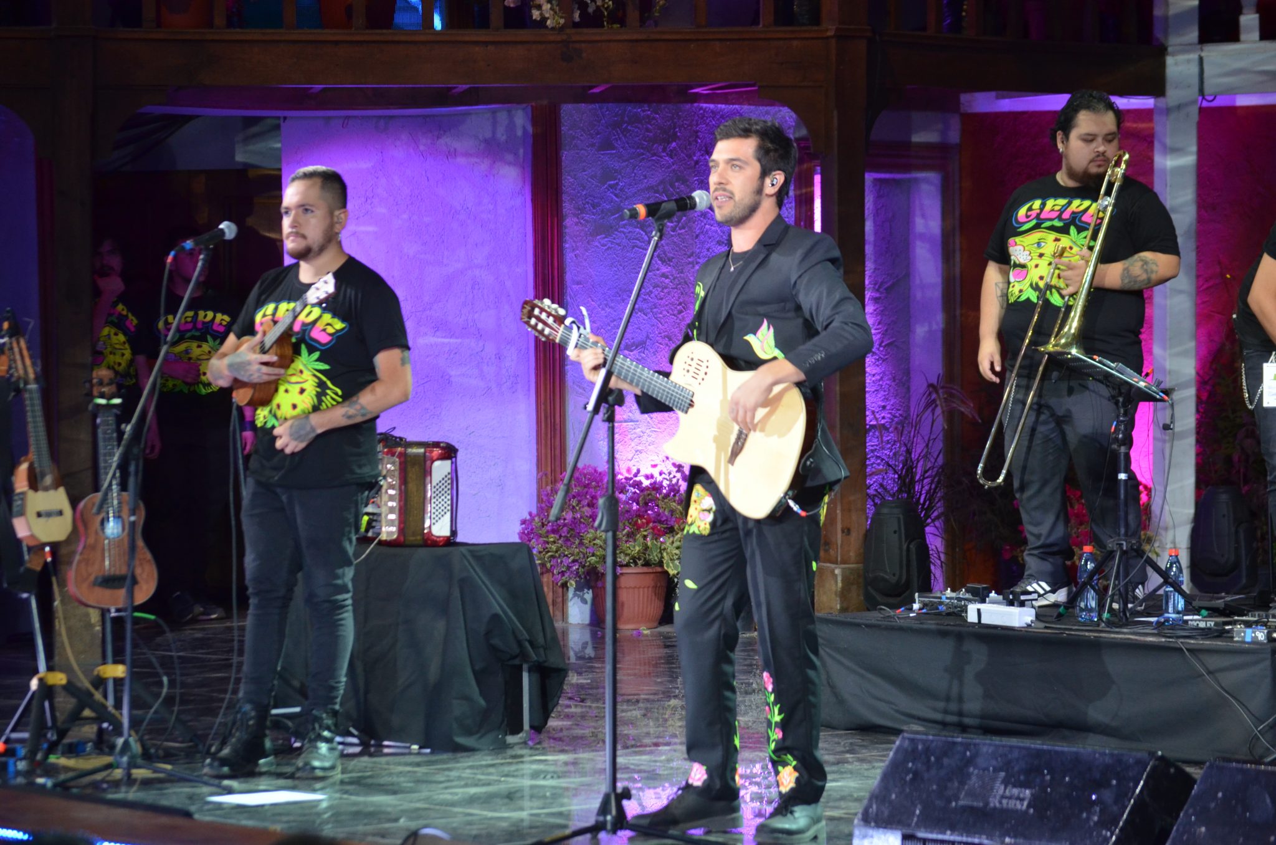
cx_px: 638
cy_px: 422
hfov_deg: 16.1
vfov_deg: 10.7
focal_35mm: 128
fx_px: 4509
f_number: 4.2
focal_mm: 85
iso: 1000
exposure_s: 1/125
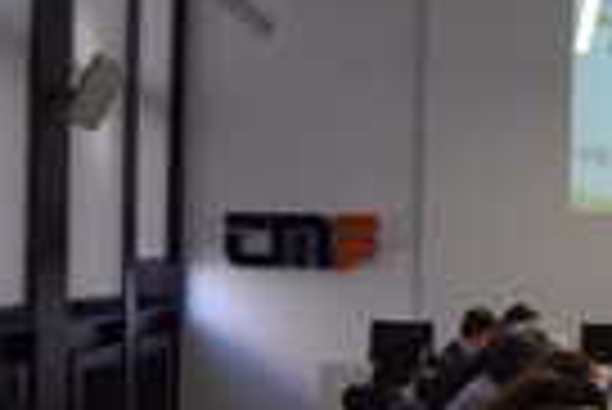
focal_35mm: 109
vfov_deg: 12.6
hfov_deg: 16.8
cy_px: 300
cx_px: 950
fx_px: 1855
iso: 400
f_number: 5
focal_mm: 22
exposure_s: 1/100
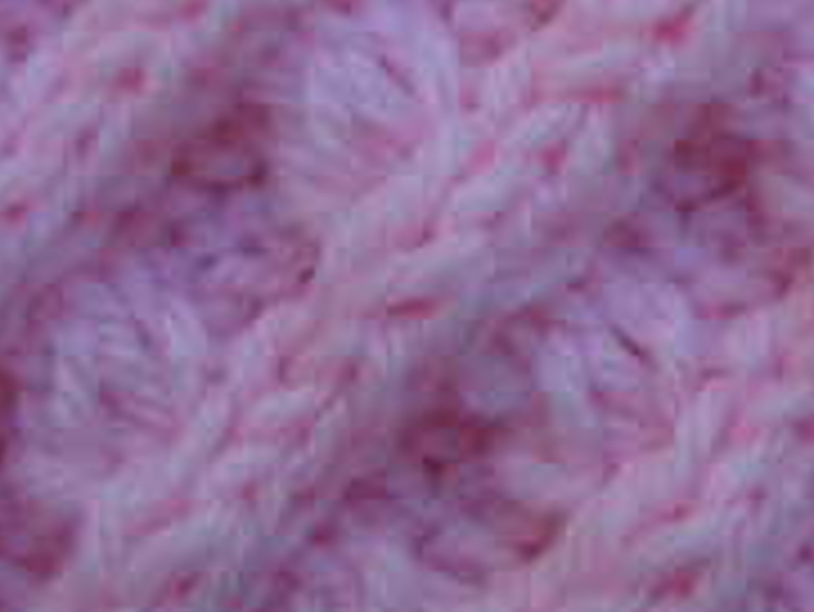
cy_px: 4
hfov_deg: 23.8
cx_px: 639
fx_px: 1906
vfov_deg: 17.8
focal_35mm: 81
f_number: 7.2
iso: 100
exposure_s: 1/250
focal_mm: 6.2
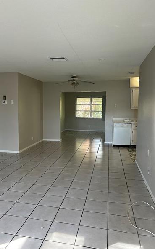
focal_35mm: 28
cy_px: 125
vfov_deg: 66.5
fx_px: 189
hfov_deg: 44.4
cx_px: 68
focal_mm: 5.7
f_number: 1.5
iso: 100
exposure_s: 1/120
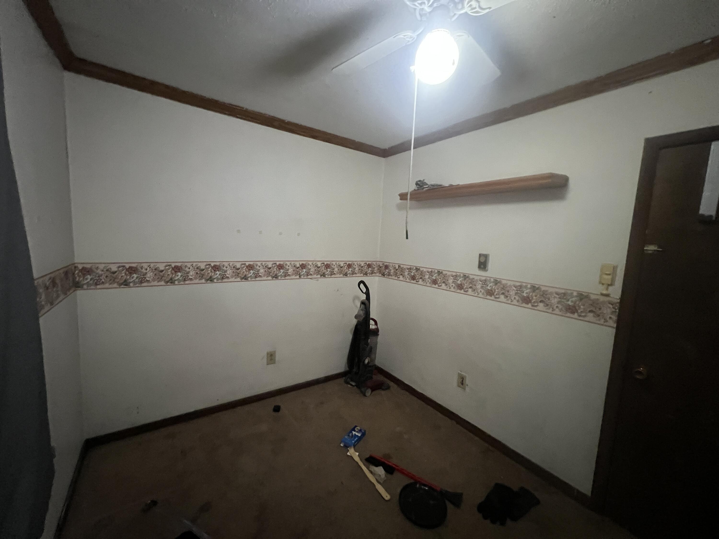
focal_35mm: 13
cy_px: 270
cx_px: 360
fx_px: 270
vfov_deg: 89.9
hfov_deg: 106.2
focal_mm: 1.57
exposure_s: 1/30
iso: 800
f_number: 1.8
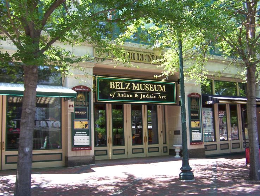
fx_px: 271
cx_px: 130
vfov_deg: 39.8
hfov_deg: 51.3
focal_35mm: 36
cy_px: 98
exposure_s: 1/196
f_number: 2.76
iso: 100
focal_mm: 5.54
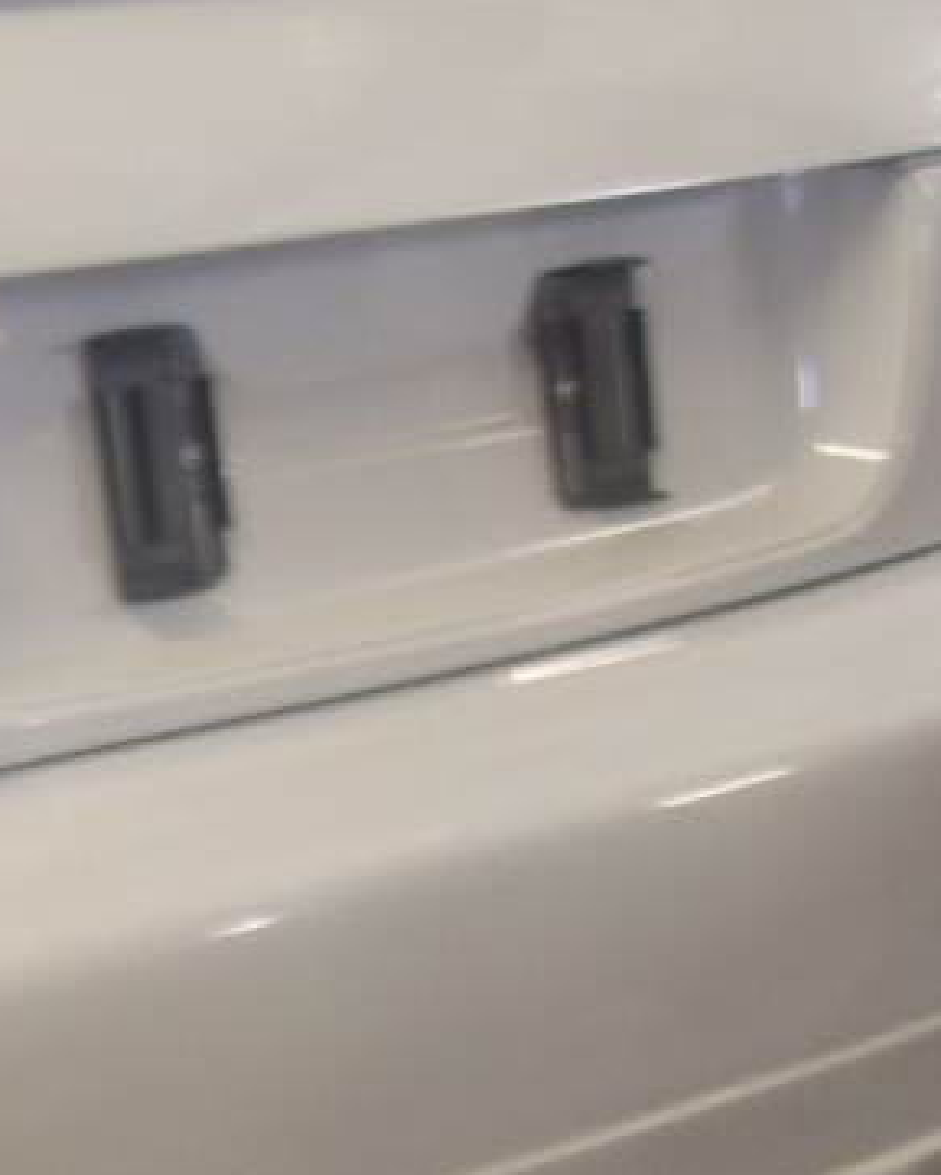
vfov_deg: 17.5
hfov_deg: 13.8
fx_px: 3758
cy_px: 1032
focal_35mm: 108
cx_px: -238
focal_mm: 6.6
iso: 63
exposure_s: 1/3
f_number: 3.5
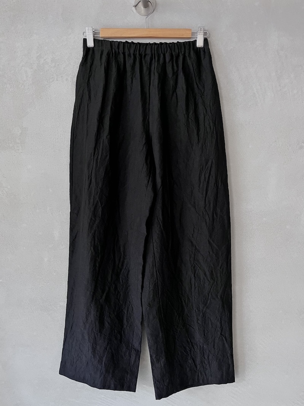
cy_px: 203
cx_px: 152
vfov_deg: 67.3
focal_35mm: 26
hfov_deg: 53.1
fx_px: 305
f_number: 1.6
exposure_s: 1/33
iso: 500
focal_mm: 5.1
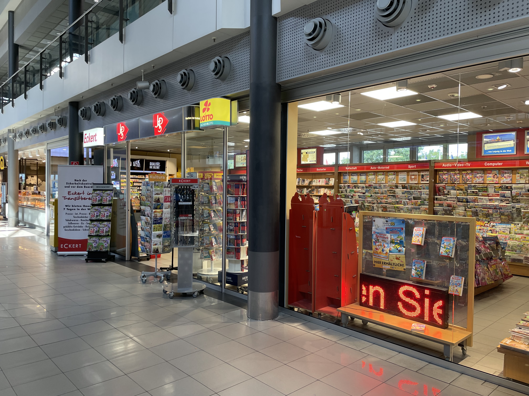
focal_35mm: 26
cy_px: 198
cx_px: 264
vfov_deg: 53.1
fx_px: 397
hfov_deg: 67.3
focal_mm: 4.2
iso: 100
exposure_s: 1/100
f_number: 1.6
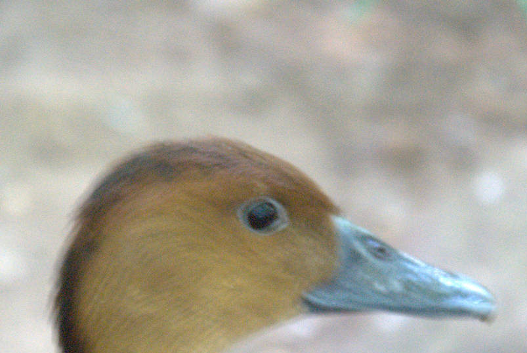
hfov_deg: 2.8
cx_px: 226
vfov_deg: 1.8
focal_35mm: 747
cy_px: 268
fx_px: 10951
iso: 1600
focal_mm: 250
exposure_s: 1/10
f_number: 9
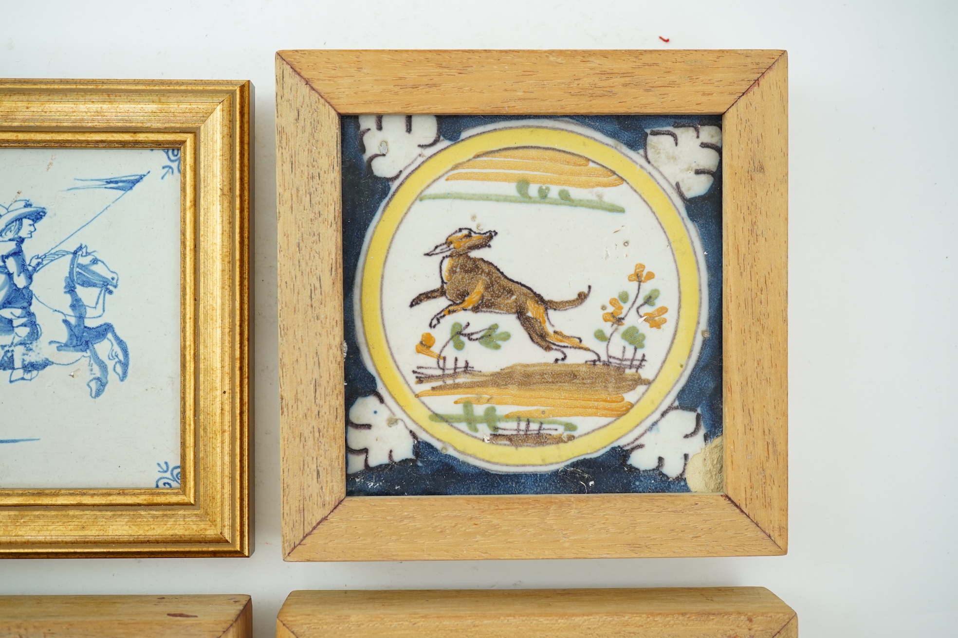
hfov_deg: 43.6
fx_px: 1197
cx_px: 479
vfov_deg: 29.9
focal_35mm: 45
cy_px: 319
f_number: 7.1
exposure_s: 1/60
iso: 500
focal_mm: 30
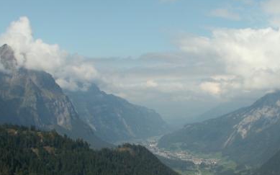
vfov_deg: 21.2
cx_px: 170
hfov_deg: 33.4
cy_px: 125
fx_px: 465
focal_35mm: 61
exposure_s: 1/200
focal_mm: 5.86
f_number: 8
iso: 50
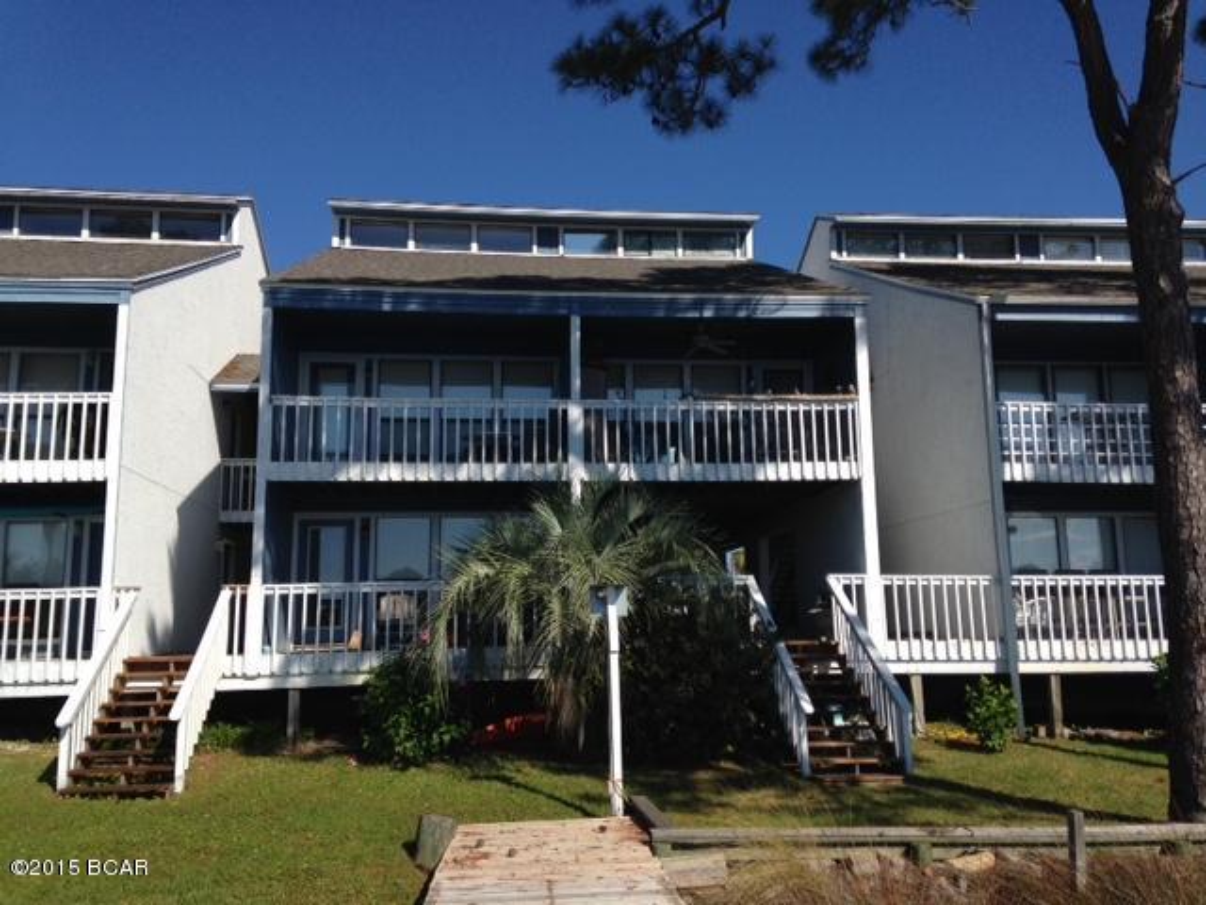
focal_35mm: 33
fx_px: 1150
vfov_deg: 42.9
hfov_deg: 55.4
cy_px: 452
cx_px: 603
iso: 50
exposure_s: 1/2262
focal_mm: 4.12
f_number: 2.4
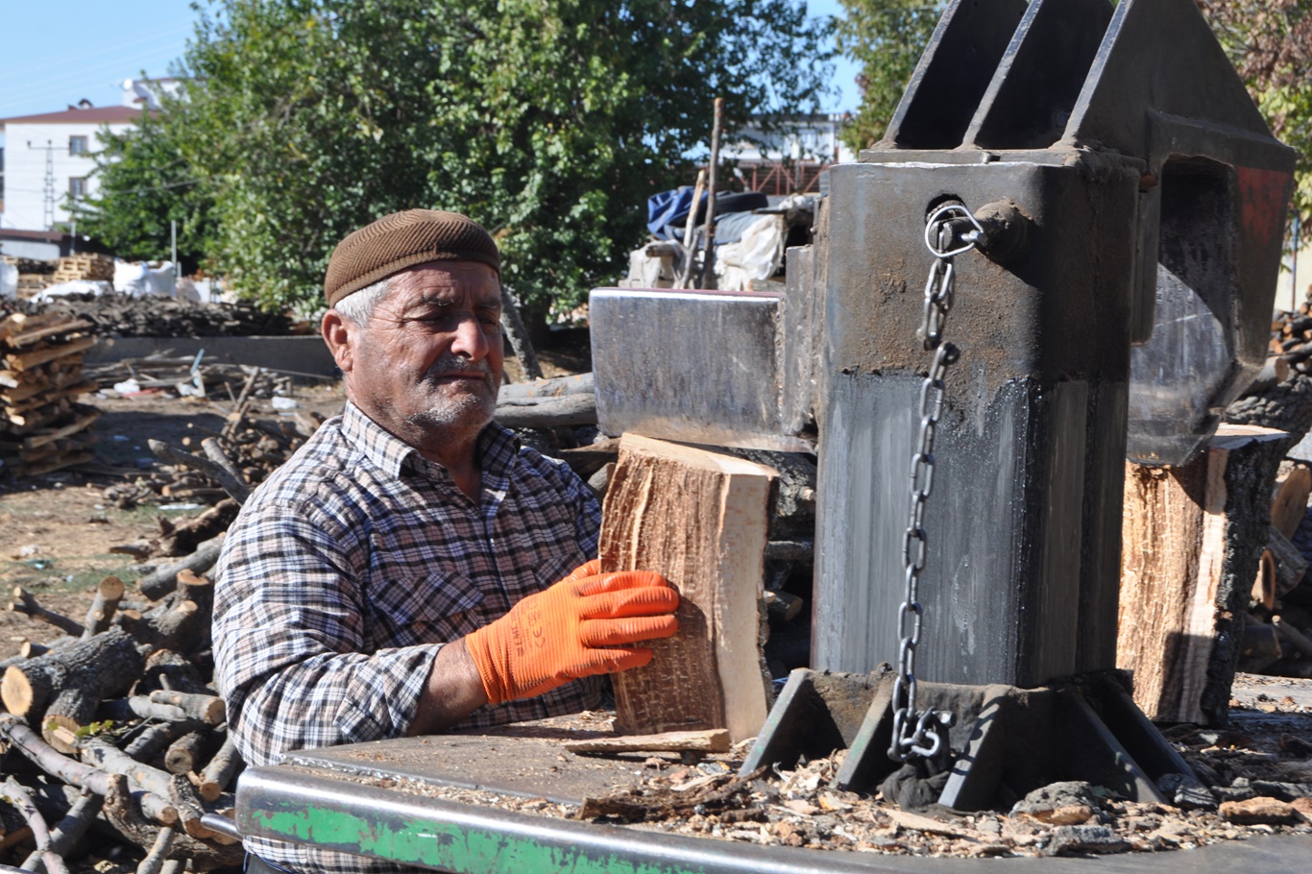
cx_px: 656
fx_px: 3006
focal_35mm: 82
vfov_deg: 16.5
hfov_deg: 24.6
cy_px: 437
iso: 200
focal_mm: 55
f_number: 5.6
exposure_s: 1/125
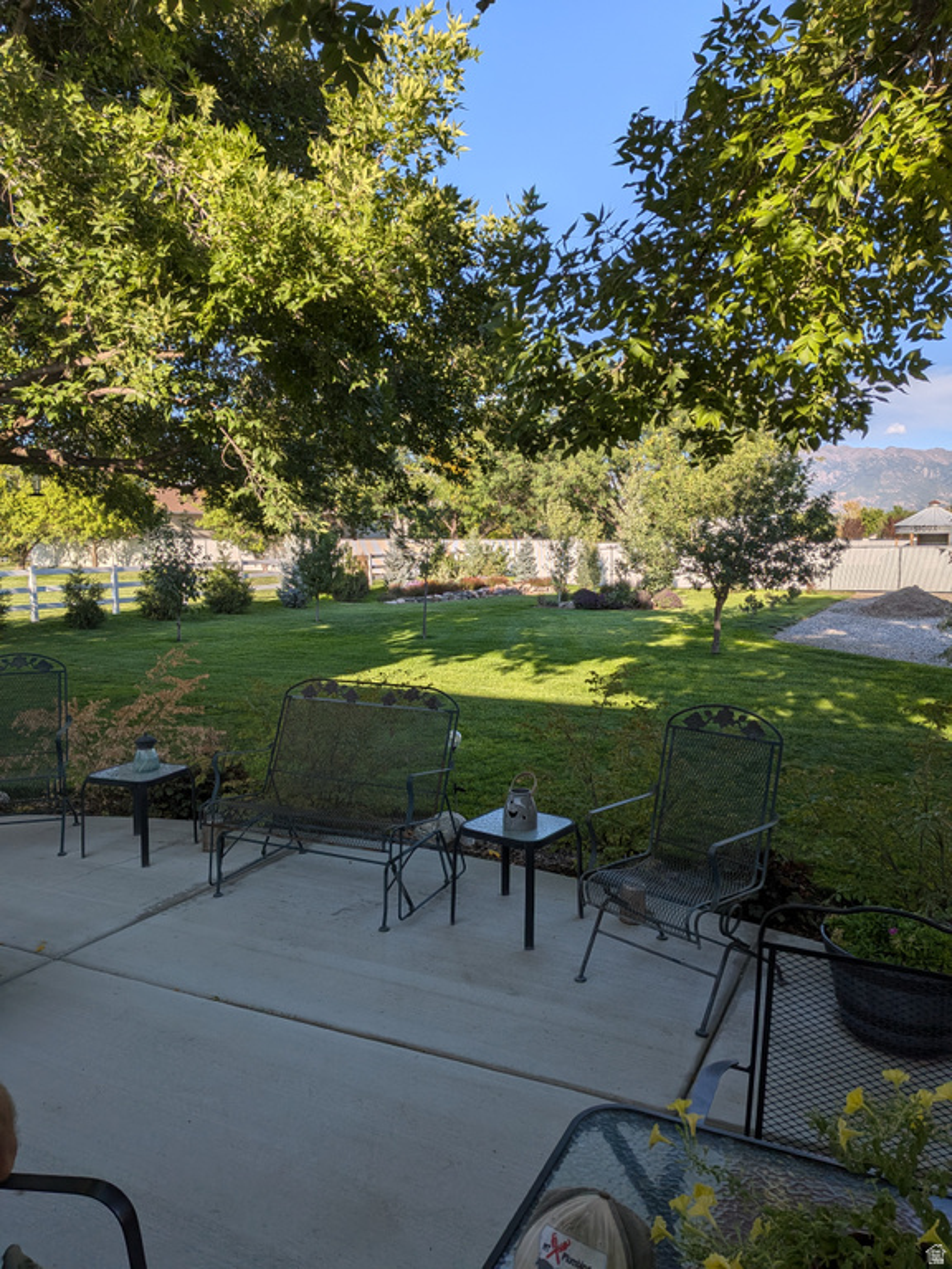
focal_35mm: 24
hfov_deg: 56.8
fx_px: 880
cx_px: 476
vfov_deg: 71.6
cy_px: 634
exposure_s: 1/11765
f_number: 1.7
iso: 27
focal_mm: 4.53
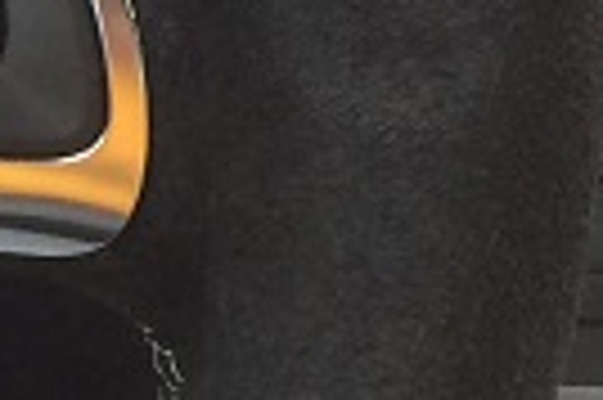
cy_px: -22
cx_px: -778
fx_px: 3998
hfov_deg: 8.0
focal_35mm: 239
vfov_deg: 5.7
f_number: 2.2
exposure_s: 1/30
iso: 80
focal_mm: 4.12
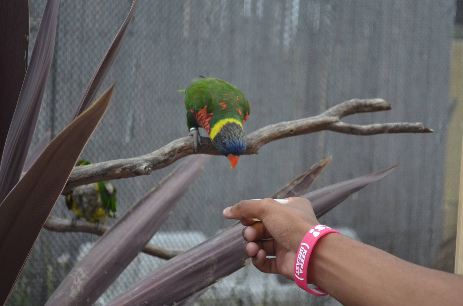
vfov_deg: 17.4
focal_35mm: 78
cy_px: 153
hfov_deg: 26.0
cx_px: 232
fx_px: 1001
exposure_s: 1/640
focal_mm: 52
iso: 800
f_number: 5.6
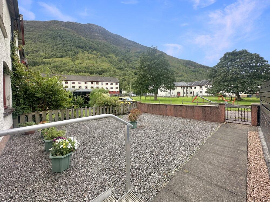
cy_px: 101
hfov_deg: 102.1
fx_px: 109
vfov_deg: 85.7
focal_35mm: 14
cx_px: 135
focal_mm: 2.22
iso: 50
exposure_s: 1/1092
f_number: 2.2
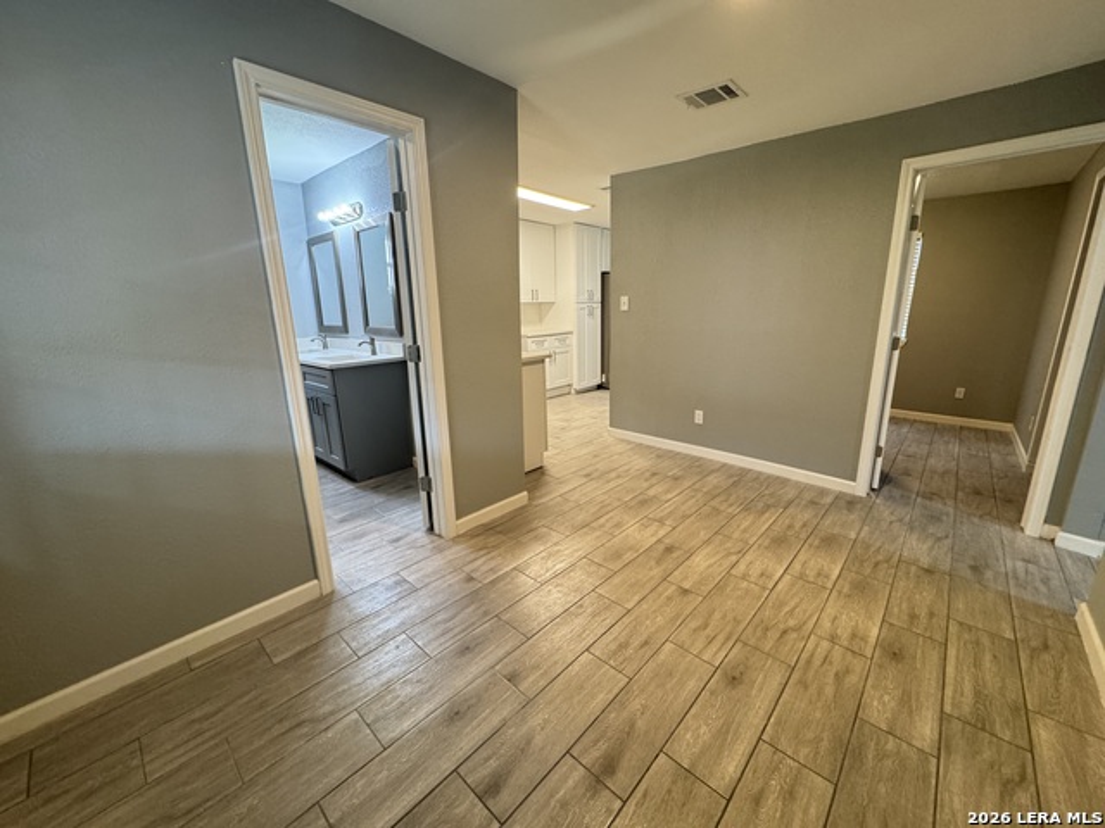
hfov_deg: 102.1
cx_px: 552
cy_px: 414
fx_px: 447
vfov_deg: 85.7
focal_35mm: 14
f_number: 2.2
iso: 320
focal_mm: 2.22
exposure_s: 1/60
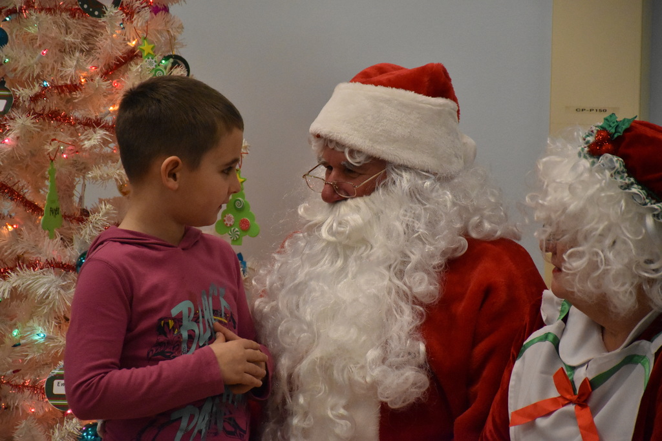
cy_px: 220
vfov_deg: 7.9
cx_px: 331
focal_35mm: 174
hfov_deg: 11.8
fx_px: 3200
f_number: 5.6
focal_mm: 116
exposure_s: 1/400
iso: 5000
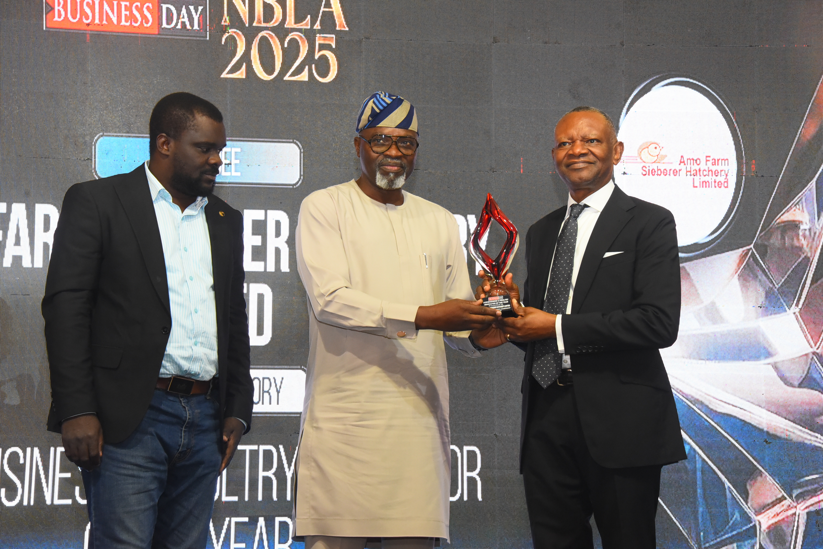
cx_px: 412
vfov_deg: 16.7
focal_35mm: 82
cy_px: 274
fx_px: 1875
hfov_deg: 24.8
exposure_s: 1/160
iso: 4000
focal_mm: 82
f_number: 8
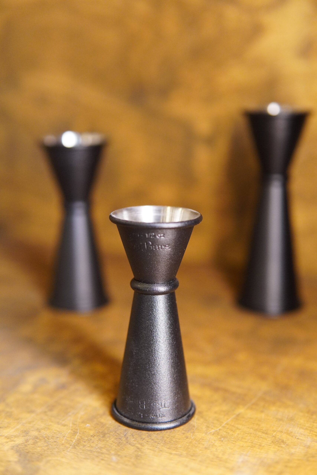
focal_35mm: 45
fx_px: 594
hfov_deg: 29.9
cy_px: 238
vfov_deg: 43.6
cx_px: 158
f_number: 2
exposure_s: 1/160
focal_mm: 30
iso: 2000
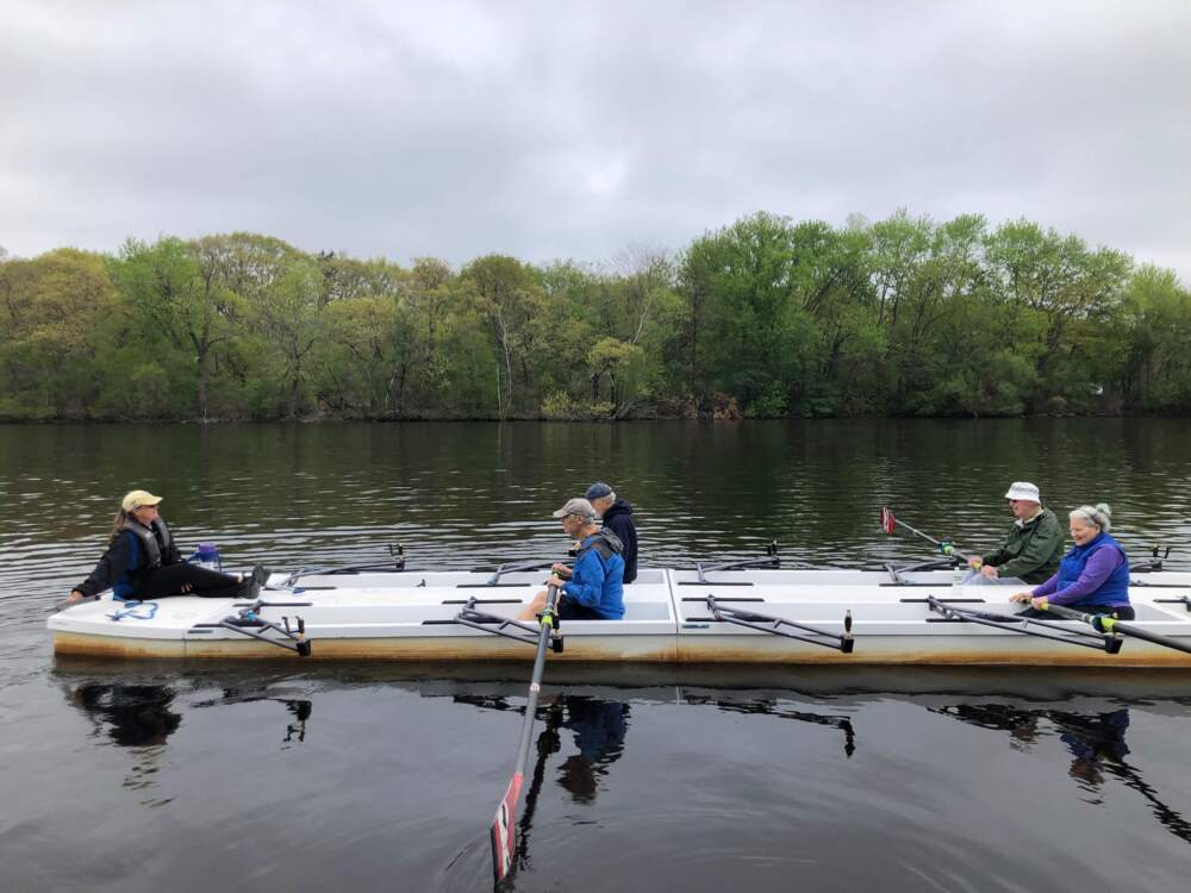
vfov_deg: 49.7
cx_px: 596
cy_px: 446
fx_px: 963
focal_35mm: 28
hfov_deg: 63.4
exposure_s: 1/1215
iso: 20
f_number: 1.8
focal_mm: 3.99
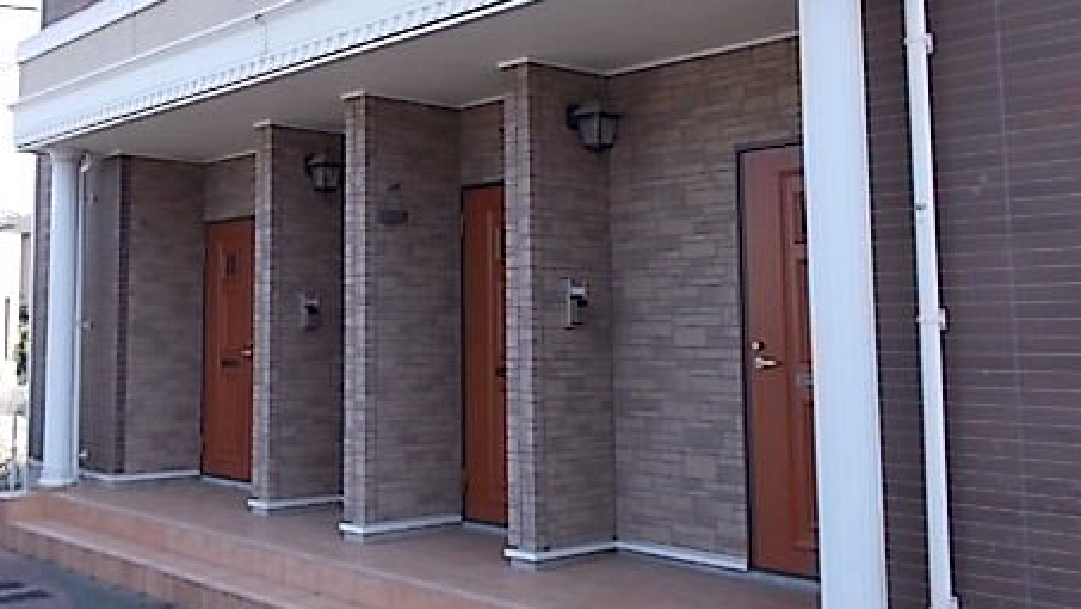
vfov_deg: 29.5
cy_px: 210
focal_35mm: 40
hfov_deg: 49.6
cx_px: 365
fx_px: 1147
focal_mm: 4.6
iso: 80
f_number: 3.2
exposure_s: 1/250
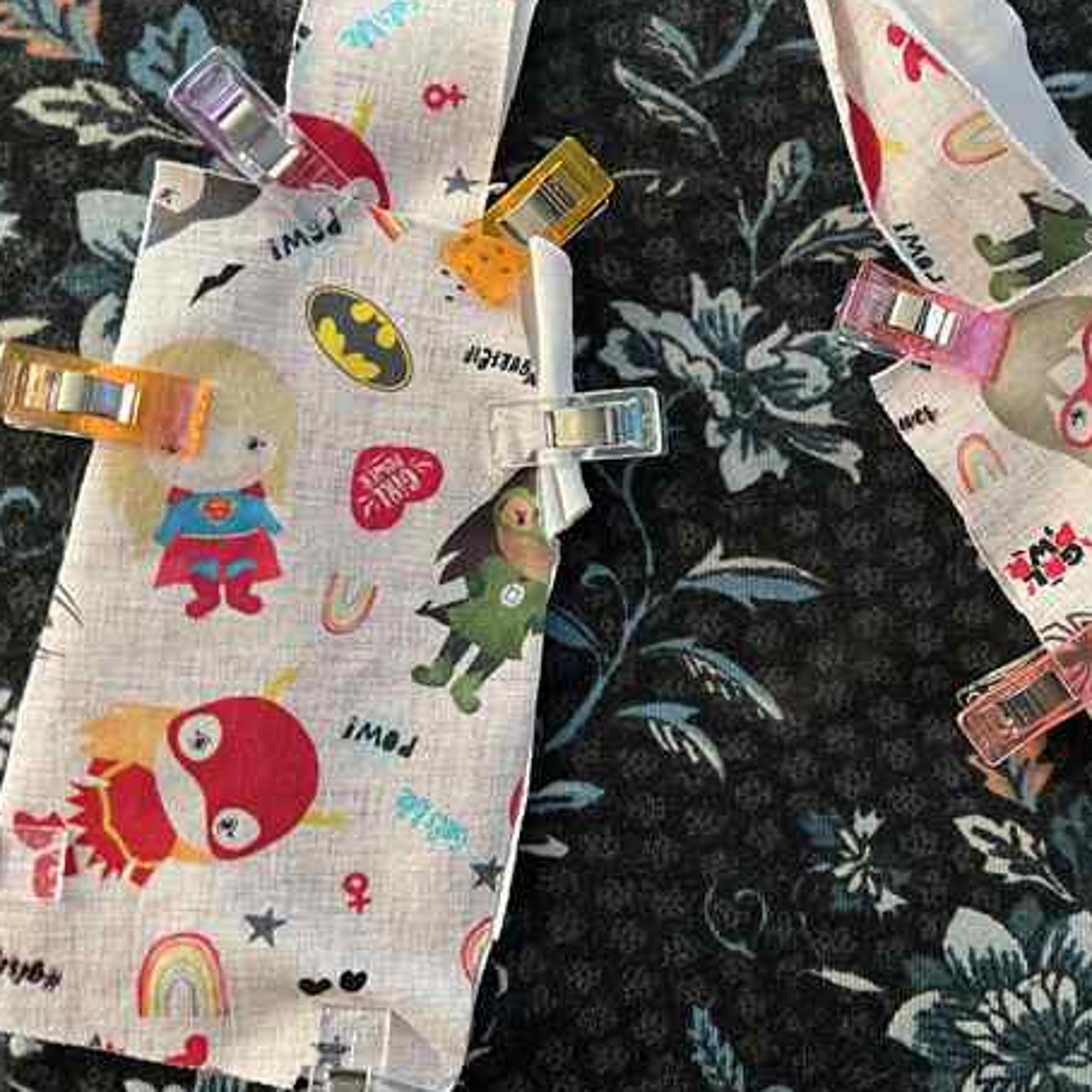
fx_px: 1356
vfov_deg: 43.9
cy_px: 550
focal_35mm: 38
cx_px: 775
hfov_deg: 42.9
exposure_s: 1/60
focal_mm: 5.7
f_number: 1.5
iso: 320
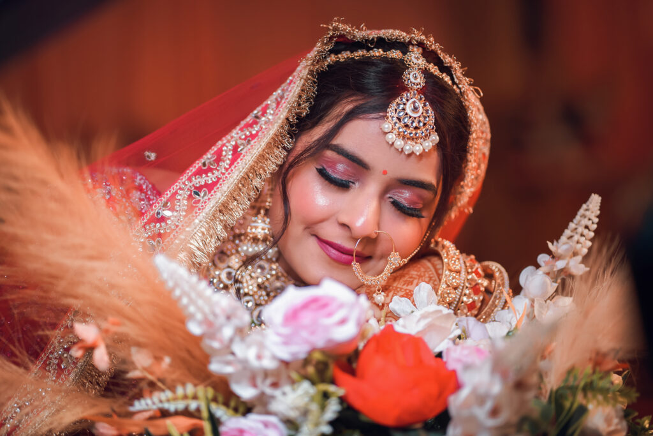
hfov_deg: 23.9
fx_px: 1542
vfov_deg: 16.1
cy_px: 218
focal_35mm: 85
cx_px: 326
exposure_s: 1/200
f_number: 1.8
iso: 100
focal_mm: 85
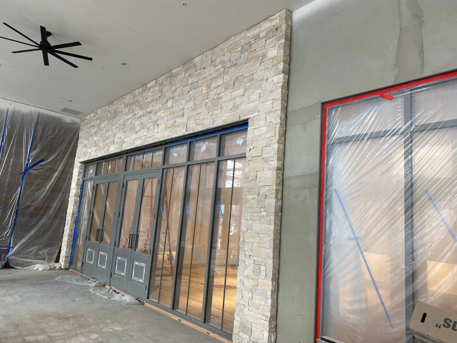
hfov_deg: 67.3
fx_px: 343
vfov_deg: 53.1
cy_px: 172
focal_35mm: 26
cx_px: 228
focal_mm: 4.25
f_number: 1.8
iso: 125
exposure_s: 1/120
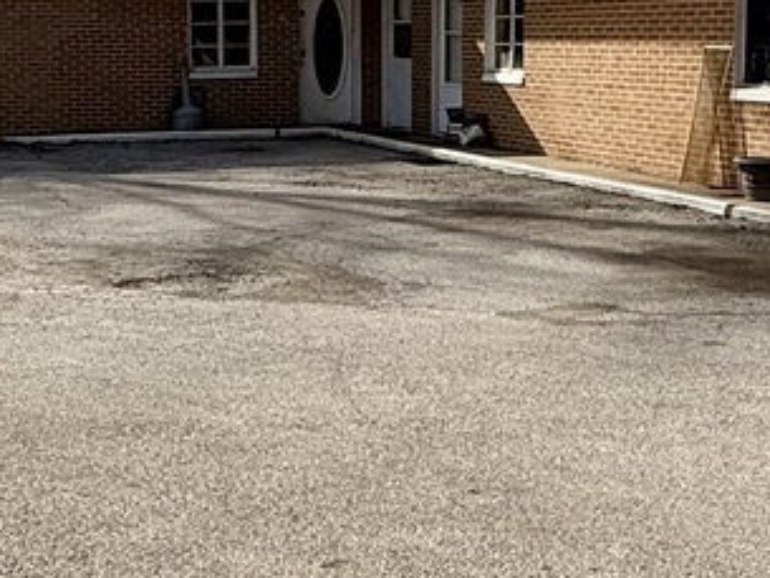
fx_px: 1469
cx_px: 129
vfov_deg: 22.1
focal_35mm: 66
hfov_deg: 28.6
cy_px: 169
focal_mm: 2.22
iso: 50
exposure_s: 1/2841
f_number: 2.2
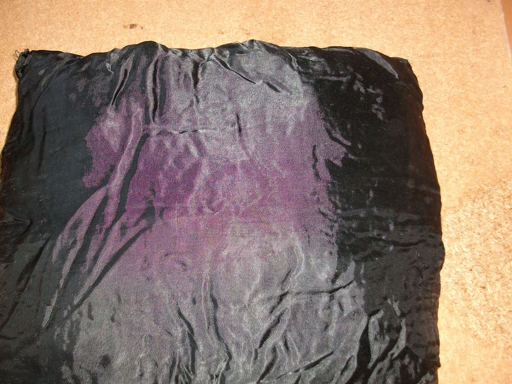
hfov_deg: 50.0
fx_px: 547
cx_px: 228
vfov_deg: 38.6
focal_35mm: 37
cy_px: 221
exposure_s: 1/40
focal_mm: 5.7
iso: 125
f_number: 2.9
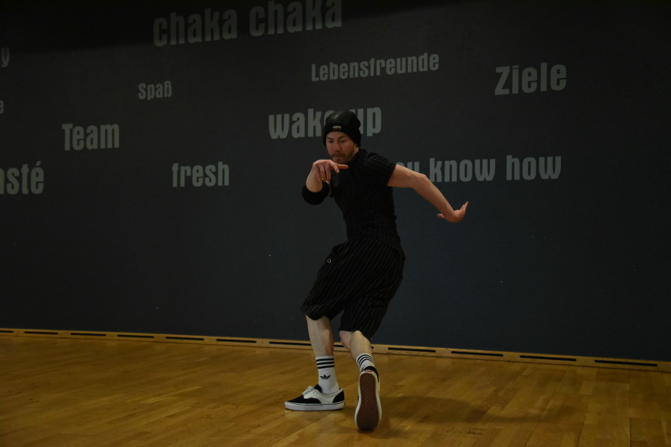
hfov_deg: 48.5
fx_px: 746
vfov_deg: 33.4
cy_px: 224
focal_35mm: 40
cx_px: 336
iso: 10000
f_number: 4.2
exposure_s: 1/800
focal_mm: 40
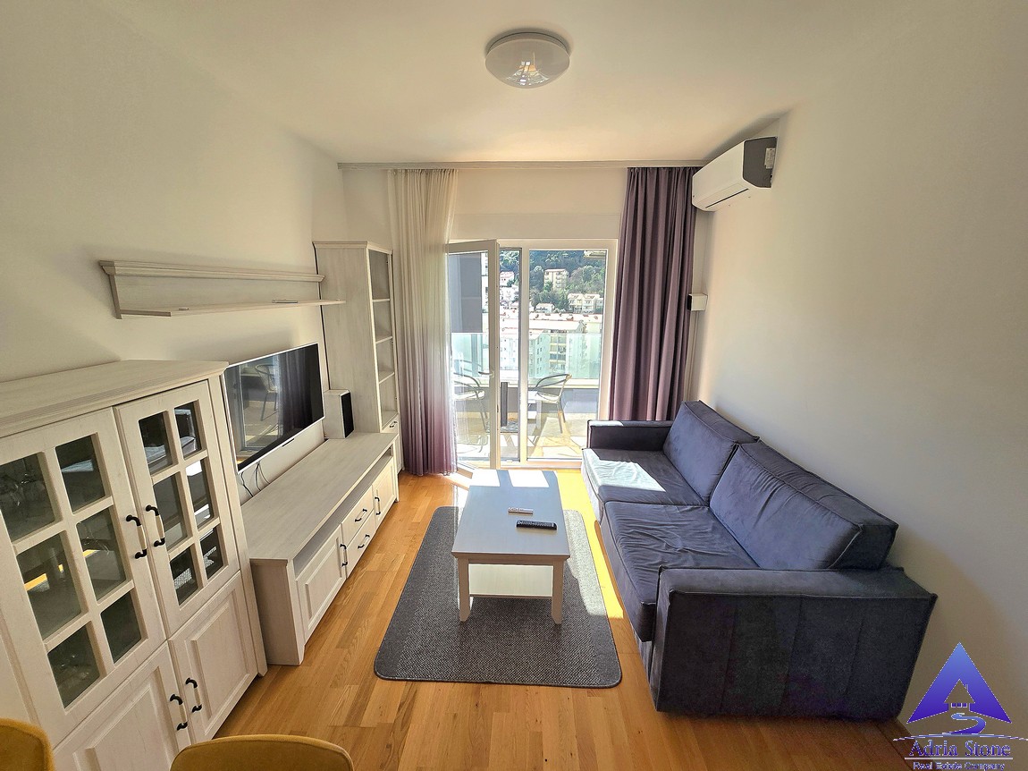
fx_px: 386
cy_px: 386
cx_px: 514
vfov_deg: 89.9
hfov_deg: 106.2
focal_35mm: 13
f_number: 2.2
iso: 50
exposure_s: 1/455
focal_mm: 2.2
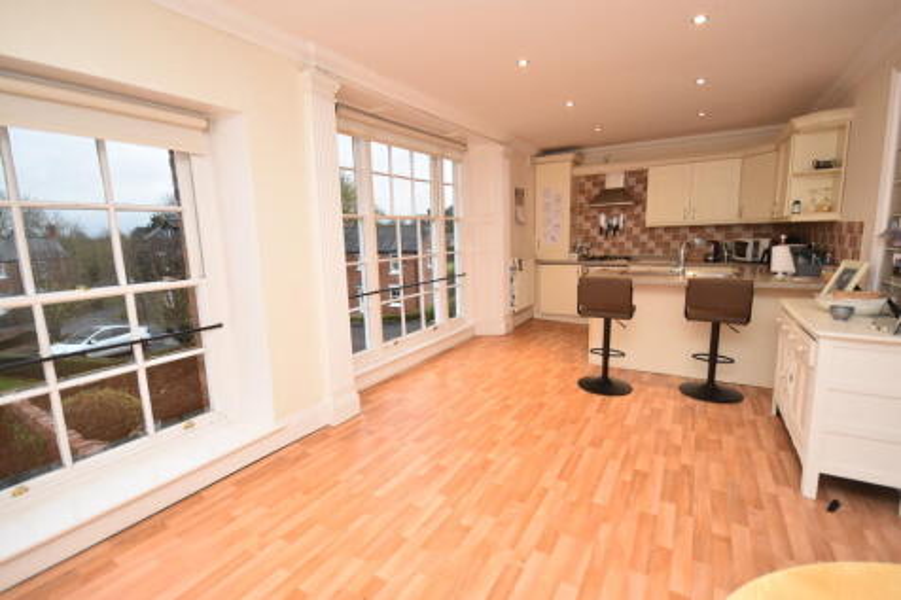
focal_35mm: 16
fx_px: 413
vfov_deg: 72.0
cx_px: 450
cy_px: 300
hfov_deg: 95.0
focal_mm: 11
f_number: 4.5
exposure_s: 1/160
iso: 800
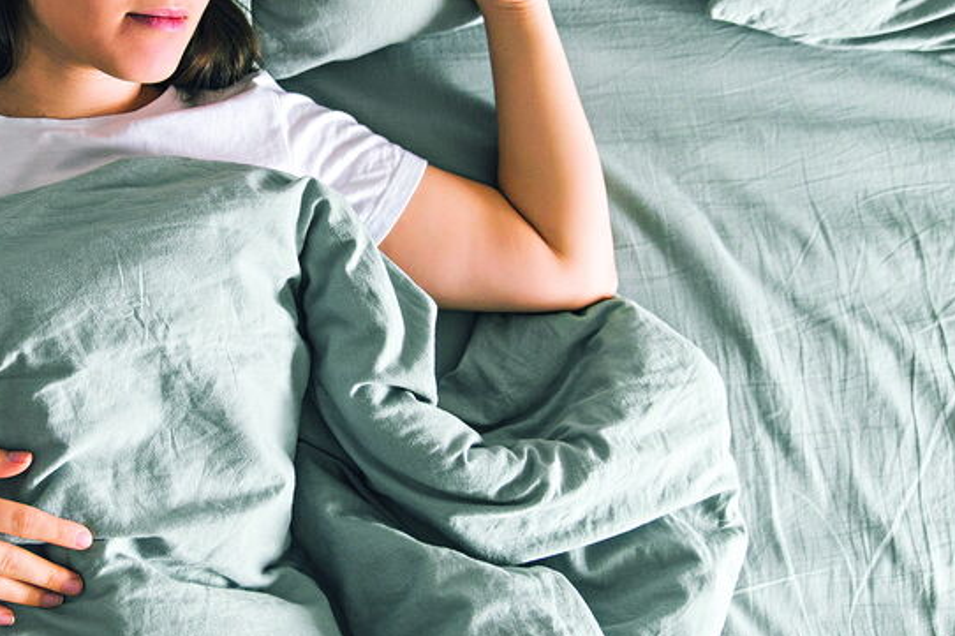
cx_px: 220
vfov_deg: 24.5
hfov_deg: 35.3
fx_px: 1458
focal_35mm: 55
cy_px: 205
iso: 500
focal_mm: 32
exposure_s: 1/125
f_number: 2.8
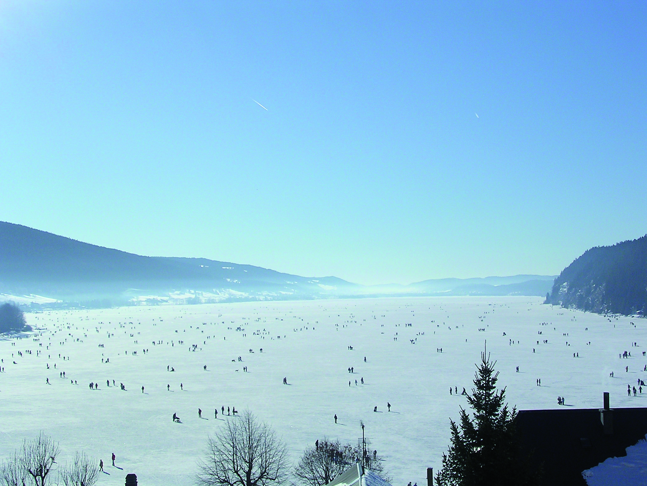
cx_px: 324
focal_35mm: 63
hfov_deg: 30.7
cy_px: 243
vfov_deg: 23.3
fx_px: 1178
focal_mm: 9.6
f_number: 3.5
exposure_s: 1/1502
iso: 100
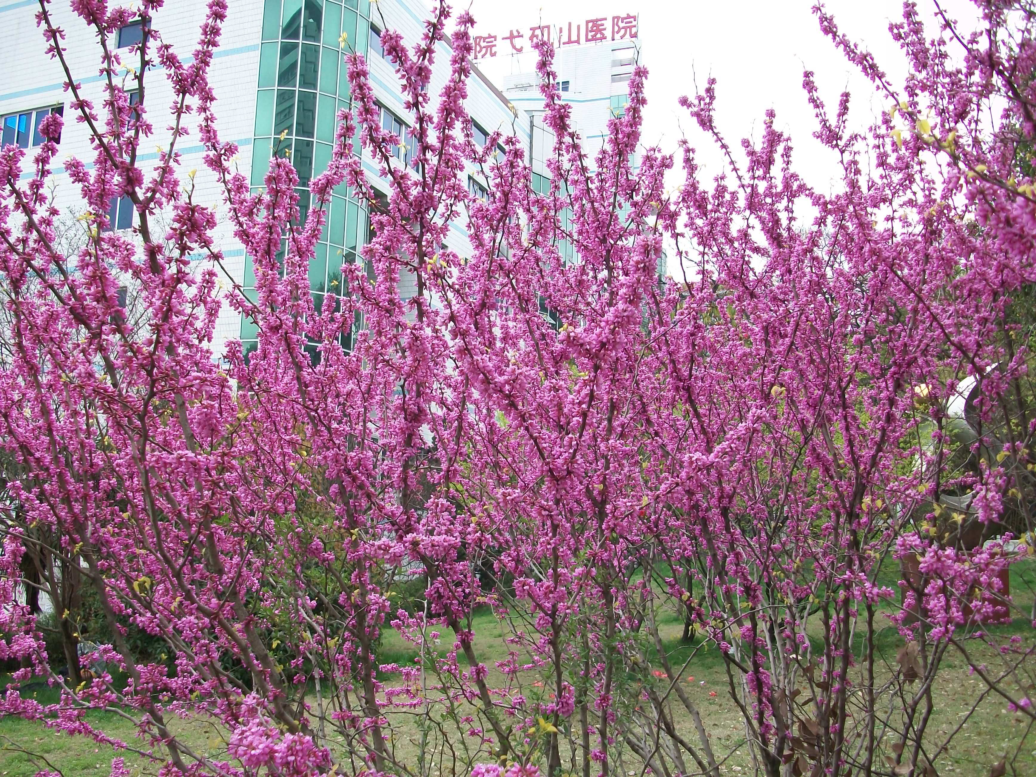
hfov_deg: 54.0
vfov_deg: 41.8
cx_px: 518
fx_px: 1018
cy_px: 388
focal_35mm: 34
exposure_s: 1/160
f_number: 2.8
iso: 80
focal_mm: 5.7
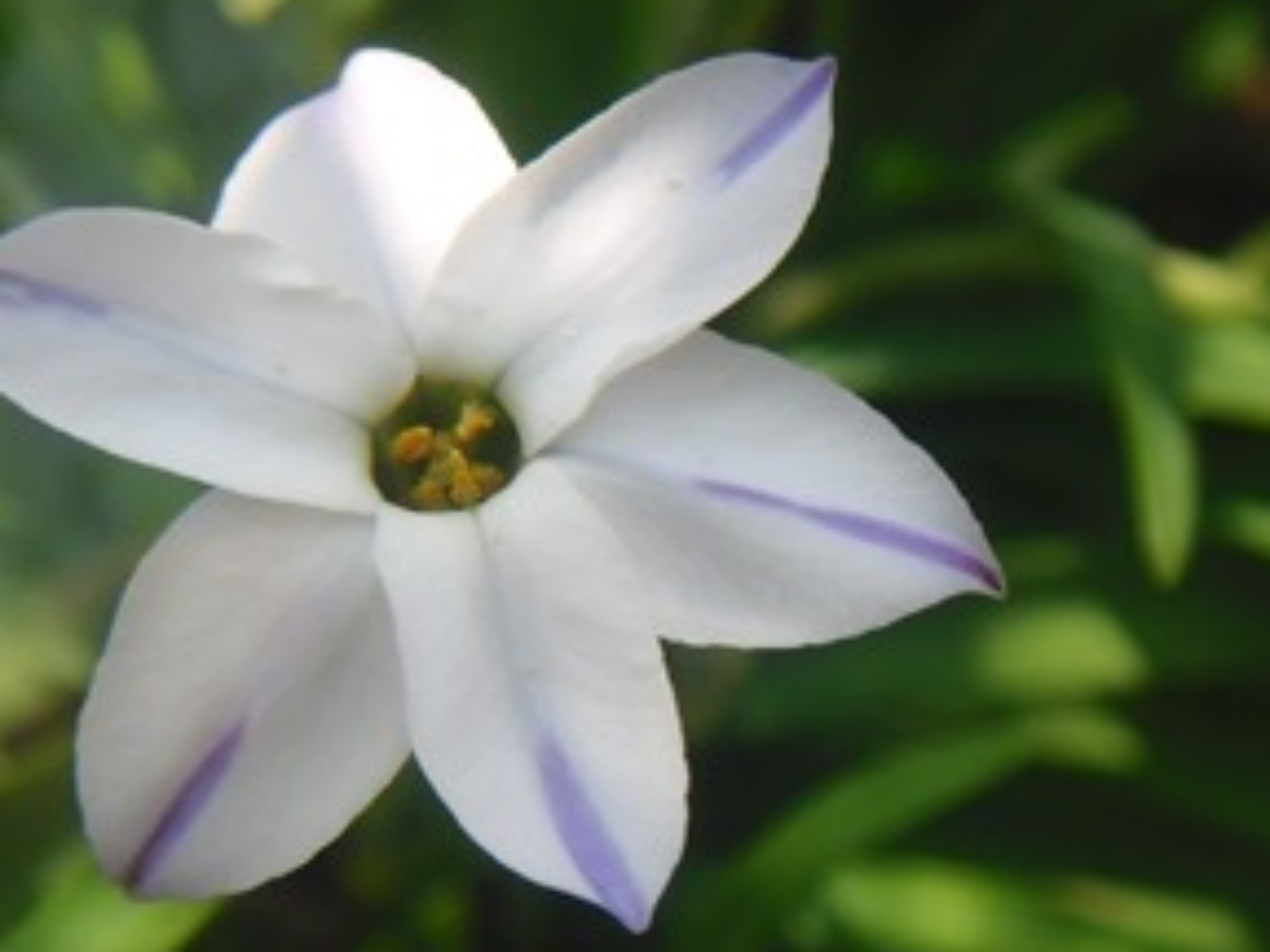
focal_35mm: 112
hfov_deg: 17.5
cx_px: 437
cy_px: 516
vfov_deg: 13.2
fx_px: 4109
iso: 100
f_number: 4.2
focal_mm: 11.2
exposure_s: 1/320
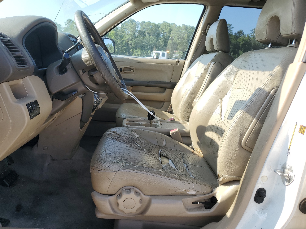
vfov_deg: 53.1
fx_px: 230
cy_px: 114
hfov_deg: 67.3
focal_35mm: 26
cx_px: 153
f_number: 1.5
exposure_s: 1/833
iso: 50
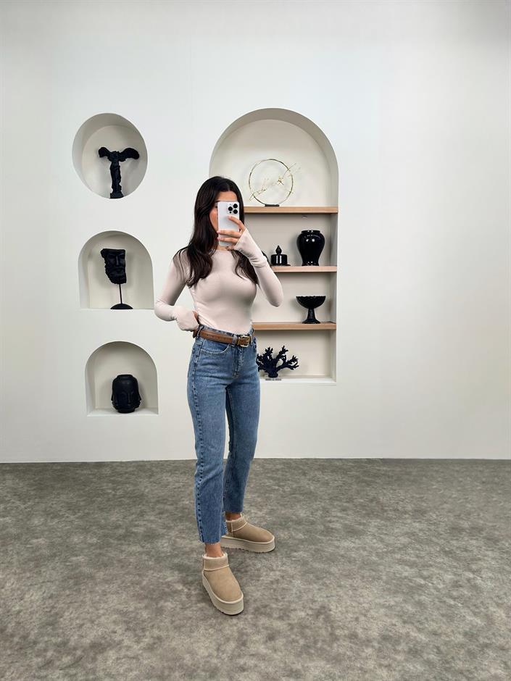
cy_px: 340
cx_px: 256
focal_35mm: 24
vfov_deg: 71.6
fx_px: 472
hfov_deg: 56.8
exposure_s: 1/253
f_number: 1.78
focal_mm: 6.86
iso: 80
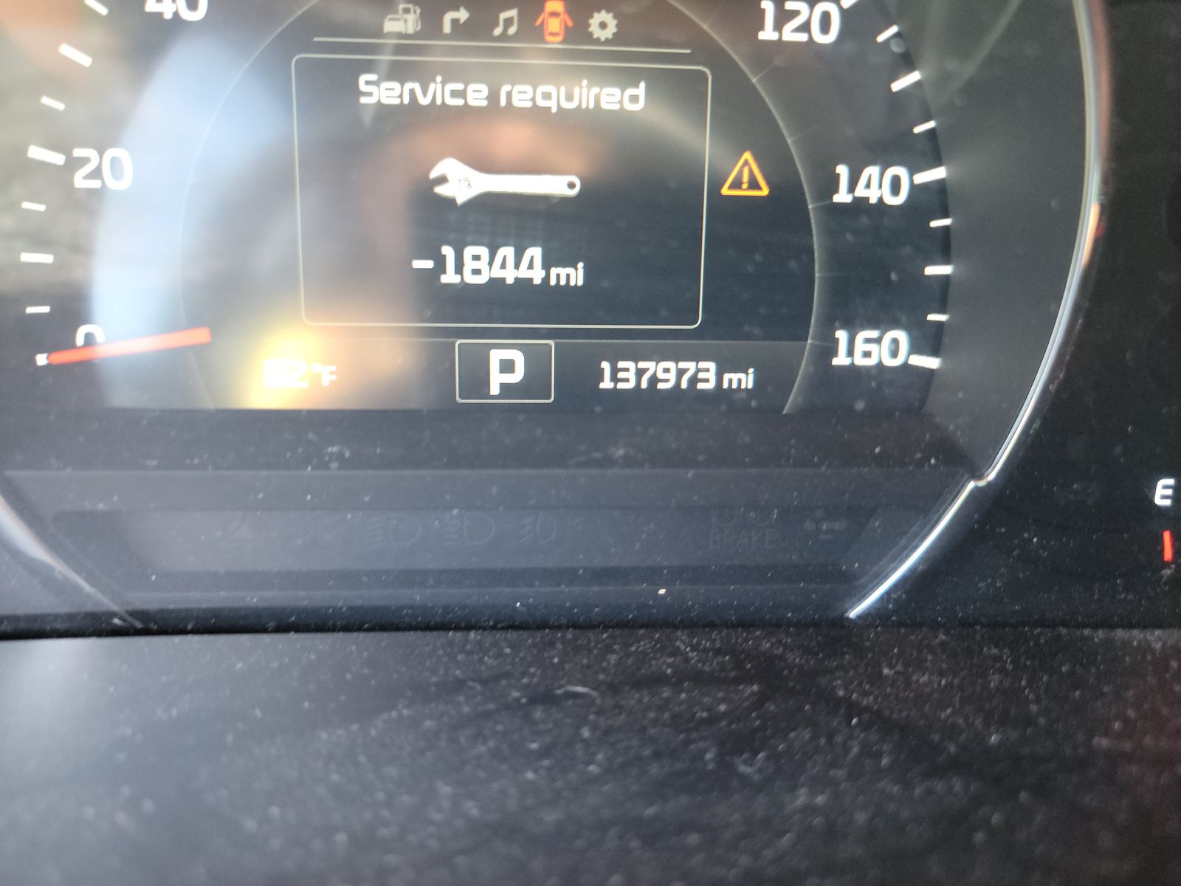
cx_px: 590
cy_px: 443
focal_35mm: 24
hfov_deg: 71.6
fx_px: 819
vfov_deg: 56.8
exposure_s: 1/39
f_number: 1.8
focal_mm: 6.7
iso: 950
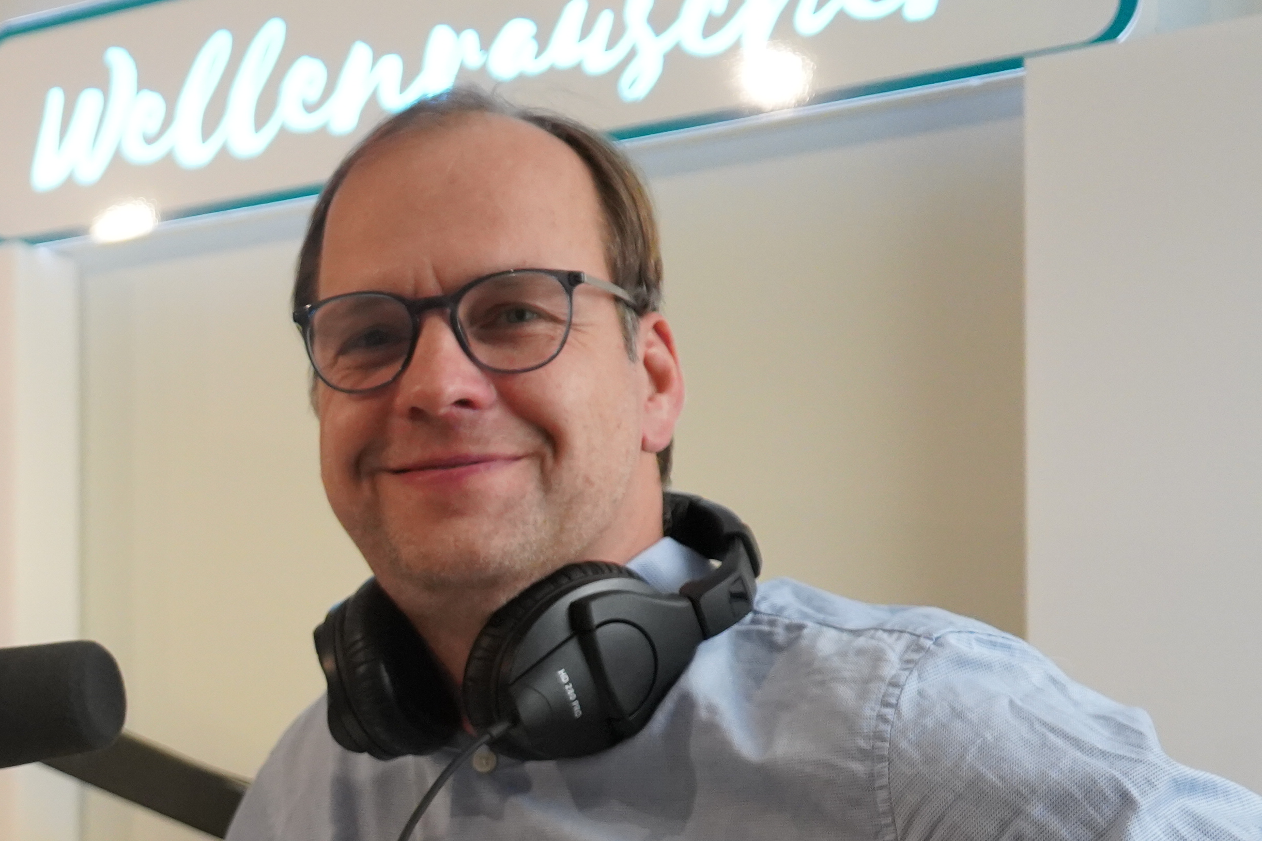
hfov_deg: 21.8
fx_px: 3015
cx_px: -280
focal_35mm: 86
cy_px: 875
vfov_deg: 15.5
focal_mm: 35
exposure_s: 1/160
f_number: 4
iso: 4000
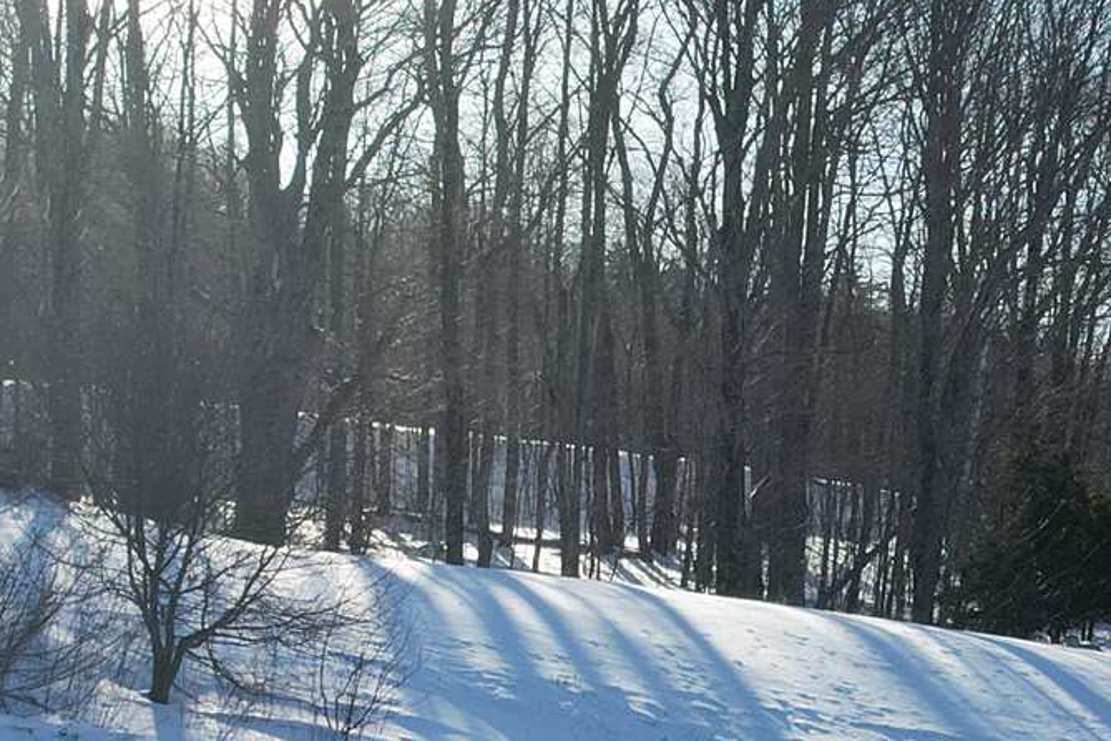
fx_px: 3117
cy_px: 754
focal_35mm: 101
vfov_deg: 13.4
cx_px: 810
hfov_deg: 20.1
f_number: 2.8
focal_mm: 8.38
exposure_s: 1/2500
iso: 200
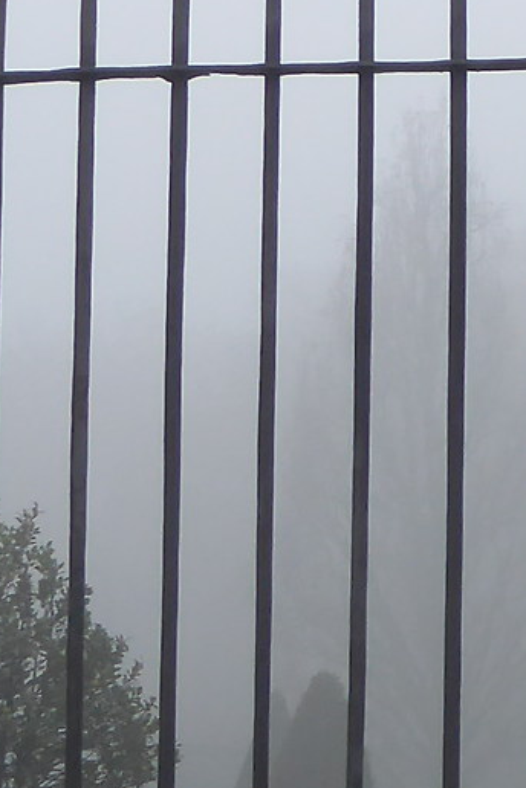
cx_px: 1225
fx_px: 3923
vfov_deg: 11.5
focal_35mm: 179
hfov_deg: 7.2
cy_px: 377
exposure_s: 1/100
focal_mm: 6.7
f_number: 3.7
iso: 80
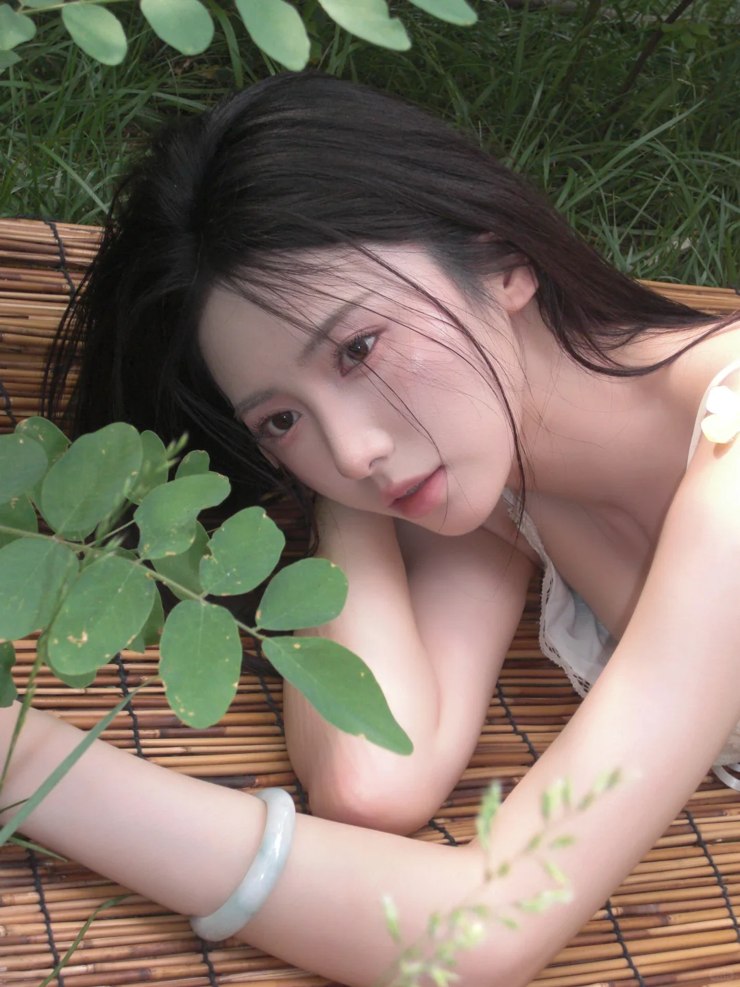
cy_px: 494
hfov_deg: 19.9
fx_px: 2109
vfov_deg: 26.3
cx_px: 370
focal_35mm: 74
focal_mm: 13.1
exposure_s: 1/100
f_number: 4.2
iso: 200
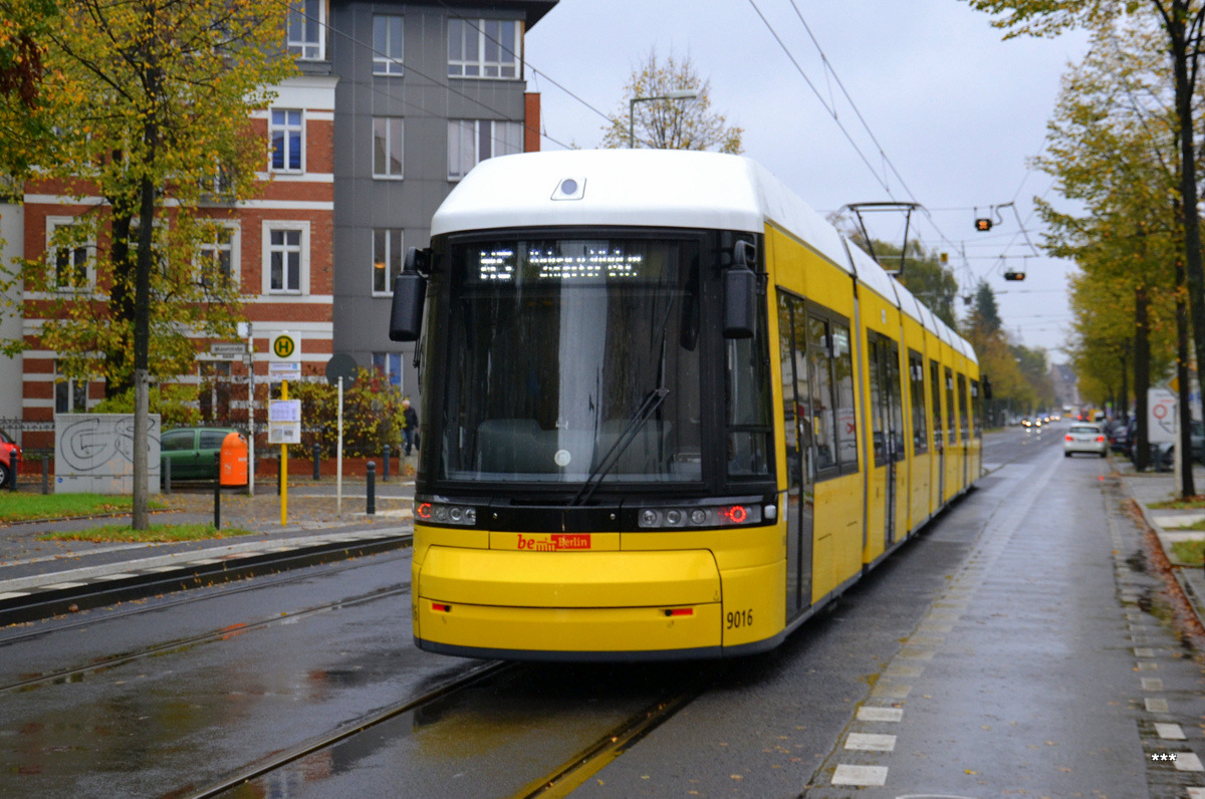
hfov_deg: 46.5
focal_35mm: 42
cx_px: 602
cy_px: 400
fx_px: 1404
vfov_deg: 31.8
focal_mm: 28
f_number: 4
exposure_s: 1/500
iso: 400
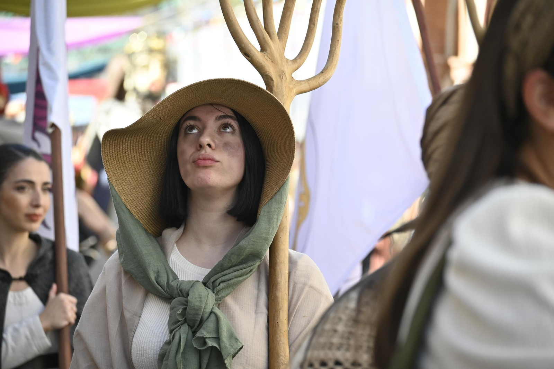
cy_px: 184
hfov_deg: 11.0
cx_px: 277
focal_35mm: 188
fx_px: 2885
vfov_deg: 7.3
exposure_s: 1/500
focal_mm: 125
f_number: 5.6
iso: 400
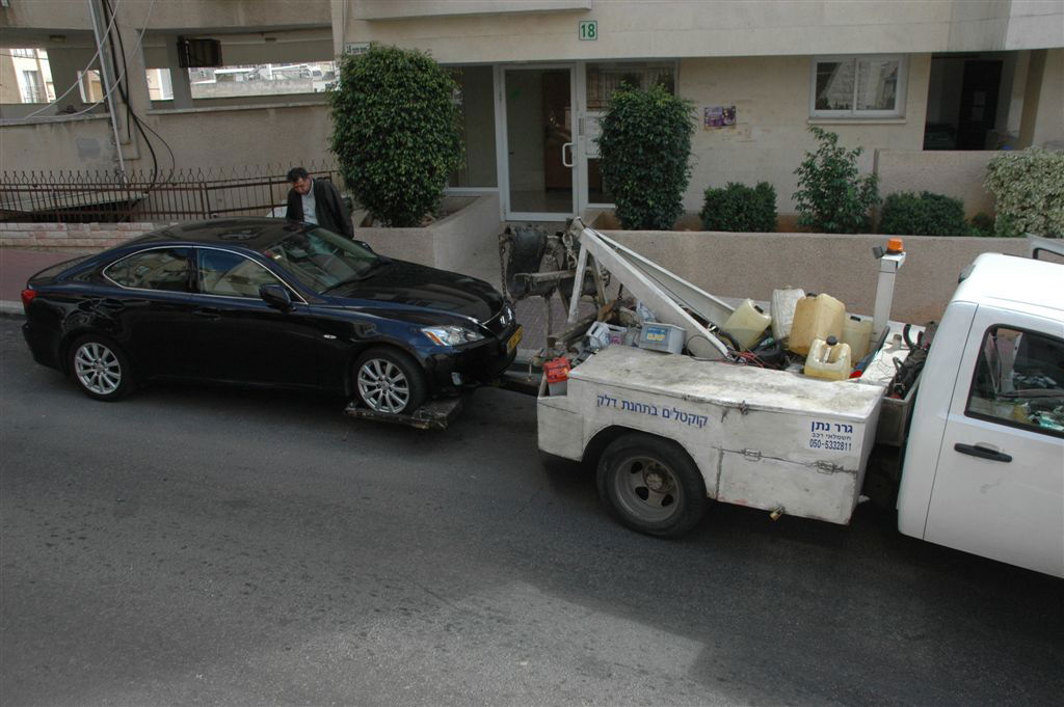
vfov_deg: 39.9
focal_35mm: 33
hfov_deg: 57.3
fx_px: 975
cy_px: 354
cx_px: 532
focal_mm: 22
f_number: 8
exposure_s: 1/250
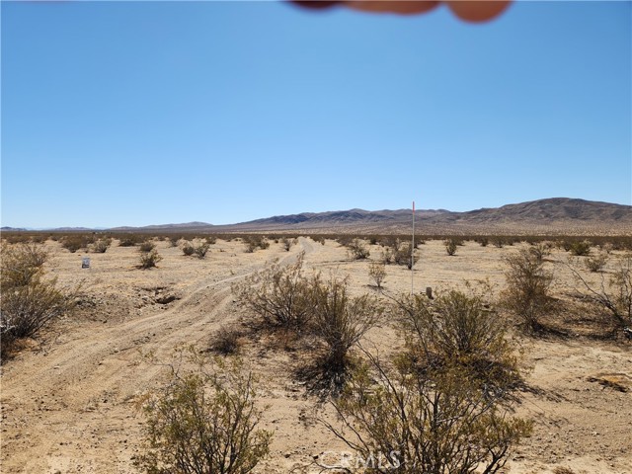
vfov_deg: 58.9
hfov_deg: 73.9
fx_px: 420
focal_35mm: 23
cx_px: 316
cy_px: 237
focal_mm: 5.4
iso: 20
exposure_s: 1/2111
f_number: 1.8
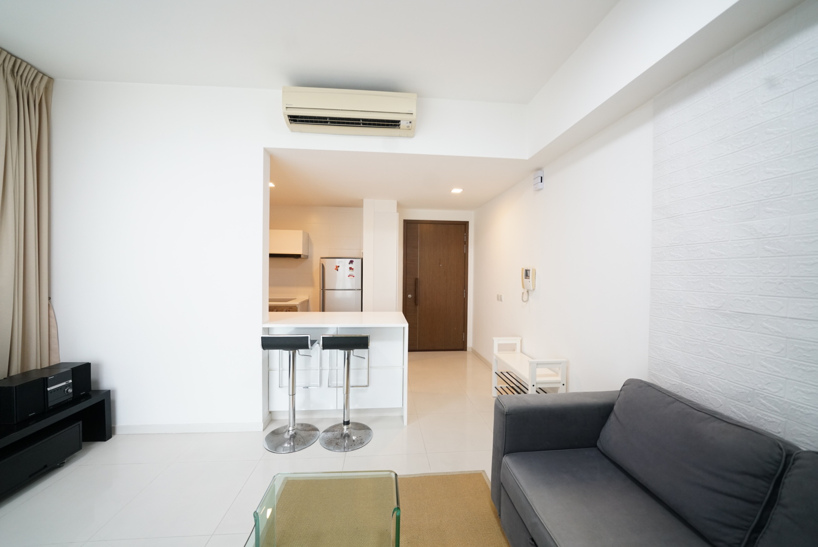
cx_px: 409
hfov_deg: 112.6
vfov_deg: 90.1
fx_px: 273
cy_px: 274
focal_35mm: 12
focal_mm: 12
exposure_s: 1/60
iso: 1600
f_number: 4
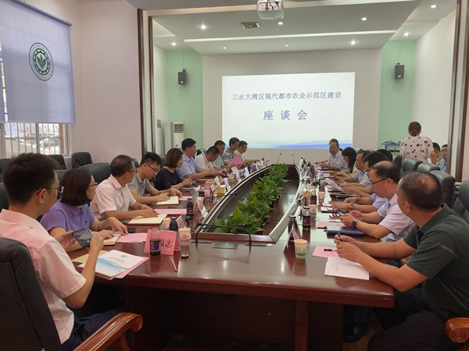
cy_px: 176
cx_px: 234
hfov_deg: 67.3
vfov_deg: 53.1
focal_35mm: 26
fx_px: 352
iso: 32
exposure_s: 1/47
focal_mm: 4.25
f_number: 1.8
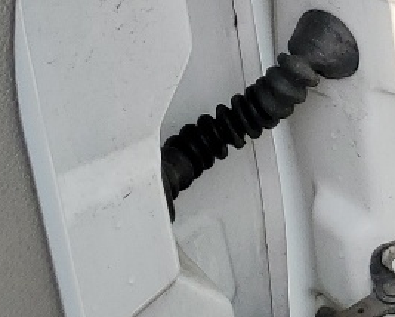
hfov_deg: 11.5
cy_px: -418
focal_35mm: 152
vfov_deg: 9.2
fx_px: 1778
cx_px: 771
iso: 50
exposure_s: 1/1250
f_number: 1.5
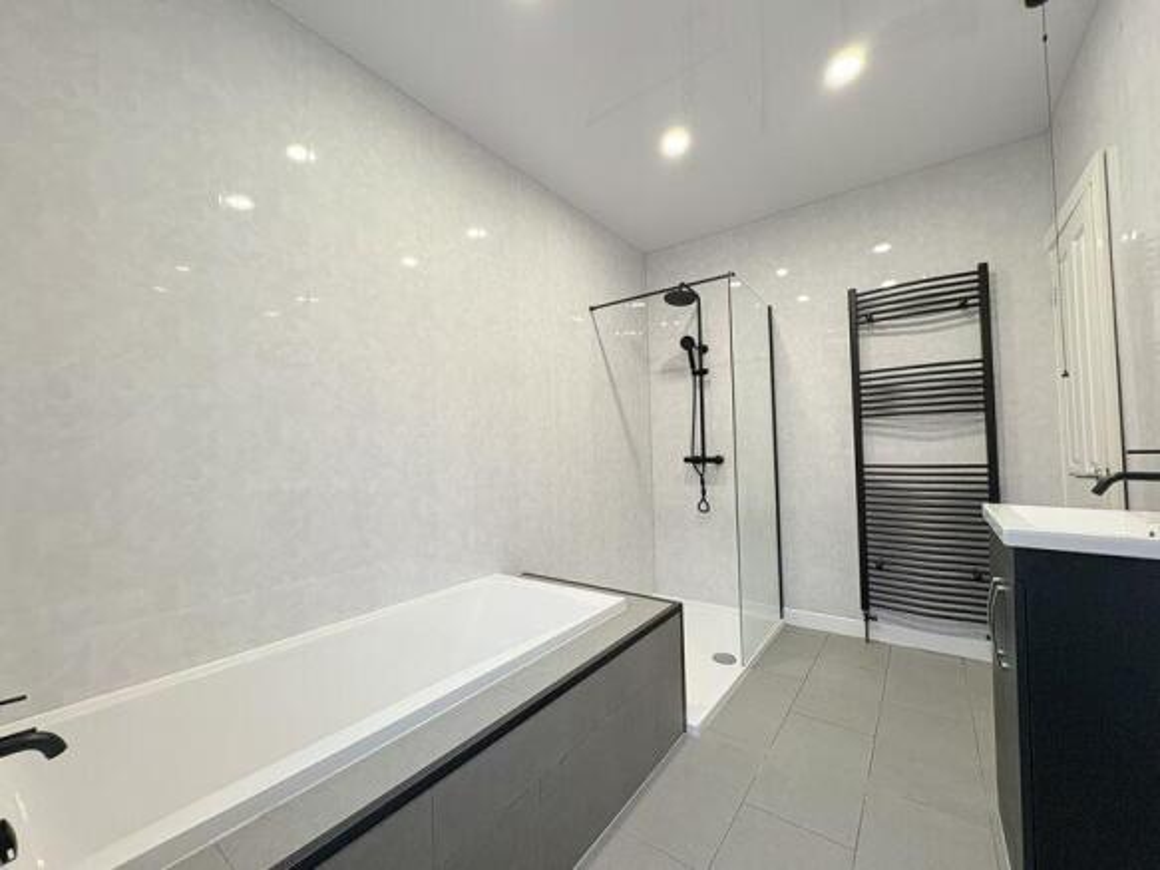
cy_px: 435
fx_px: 469
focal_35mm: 14
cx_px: 580
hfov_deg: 102.1
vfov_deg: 85.7
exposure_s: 1/100
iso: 160
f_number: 2.2
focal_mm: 2.22
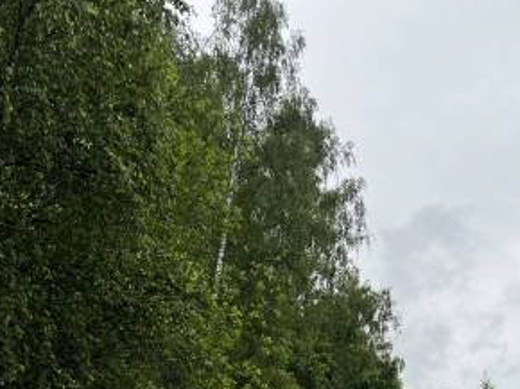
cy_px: 412
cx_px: 350
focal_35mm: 56
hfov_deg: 34.0
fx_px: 841
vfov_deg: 24.5
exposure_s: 1/748
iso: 50
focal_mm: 5.7
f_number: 1.5
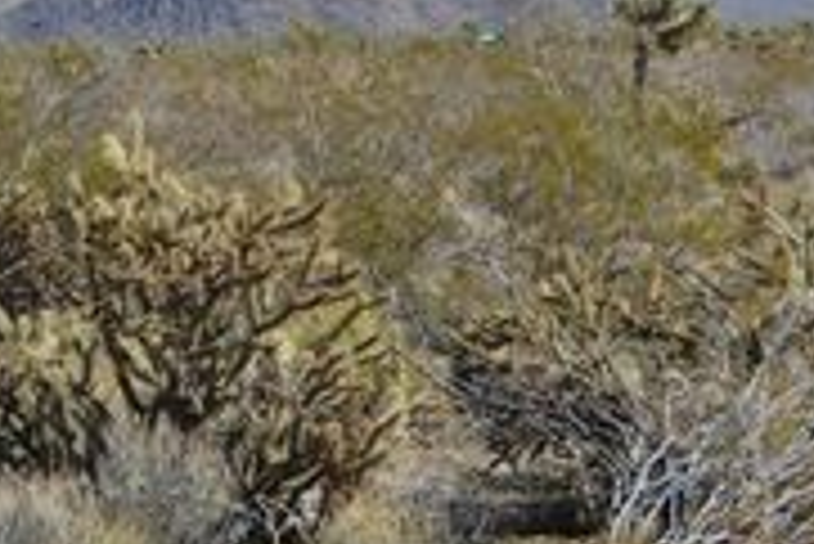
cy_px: -54
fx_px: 5168
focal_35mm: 228
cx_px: -27
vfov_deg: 6.0
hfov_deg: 8.9
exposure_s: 1/250
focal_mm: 55
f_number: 8
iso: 100
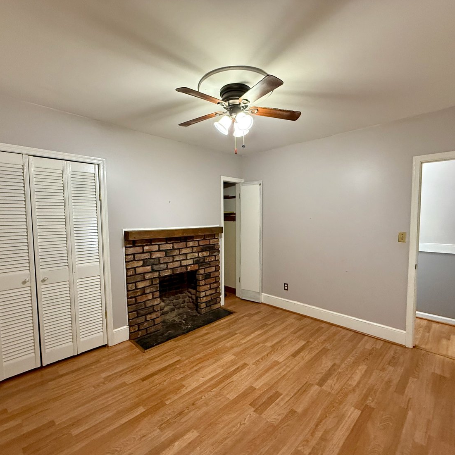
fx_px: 253
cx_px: 225
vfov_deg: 84.0
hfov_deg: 84.0
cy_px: 233
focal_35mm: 17
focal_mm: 2.22
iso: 500
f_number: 2.2
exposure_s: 1/60
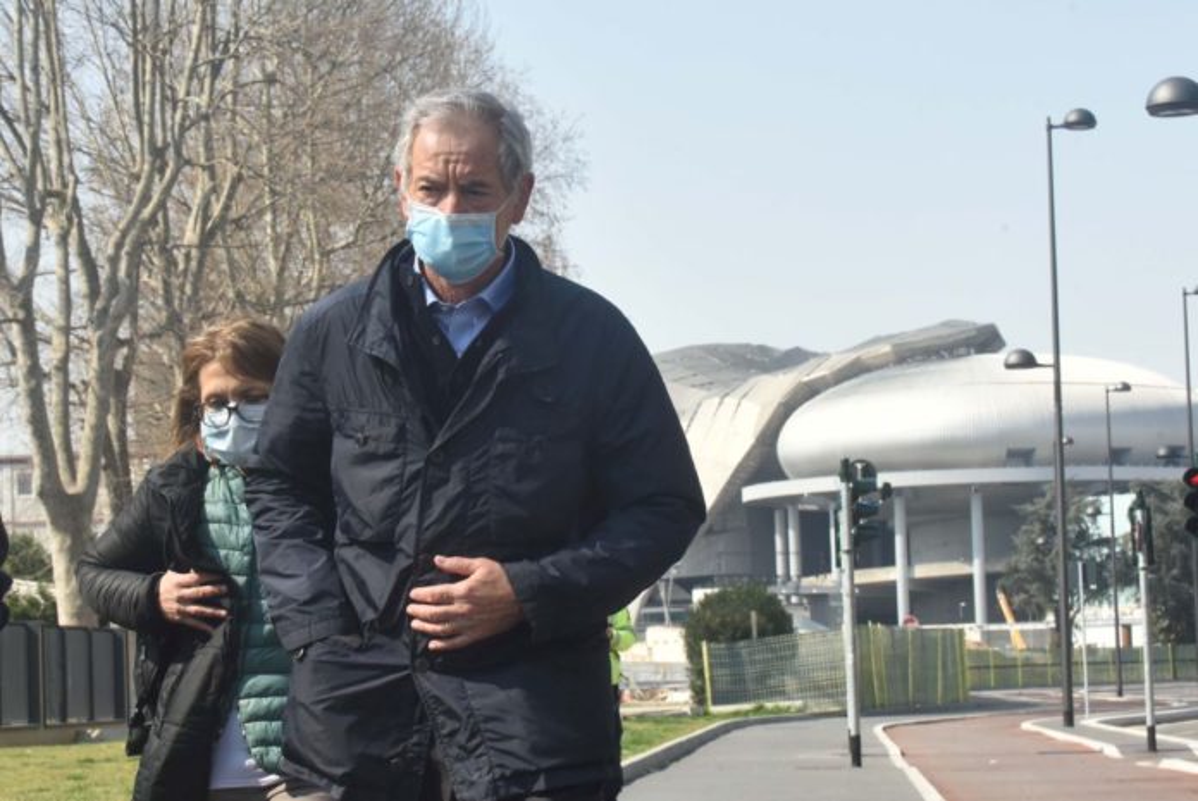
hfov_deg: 28.8
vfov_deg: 19.5
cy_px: 400
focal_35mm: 70
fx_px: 2331
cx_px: 599
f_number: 20
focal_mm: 70
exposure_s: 1/640
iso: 1600
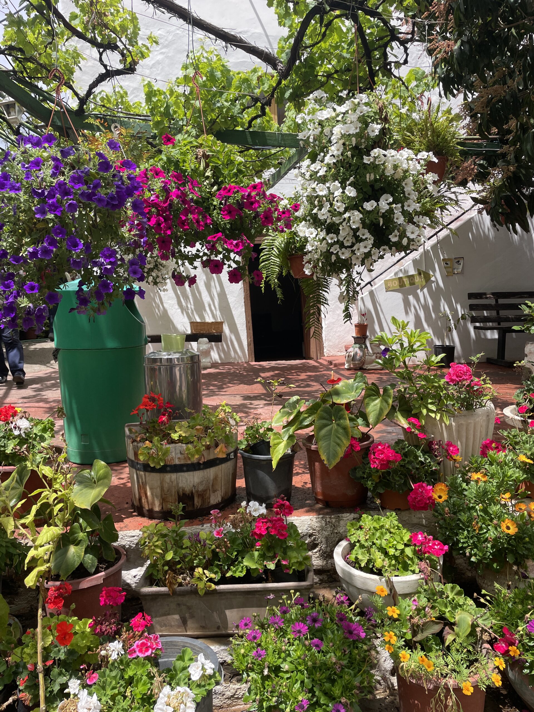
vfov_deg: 67.3
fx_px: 535
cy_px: 356
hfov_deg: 53.1
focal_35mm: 26
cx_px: 267
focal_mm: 4.2
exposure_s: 1/1887
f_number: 1.6
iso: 32
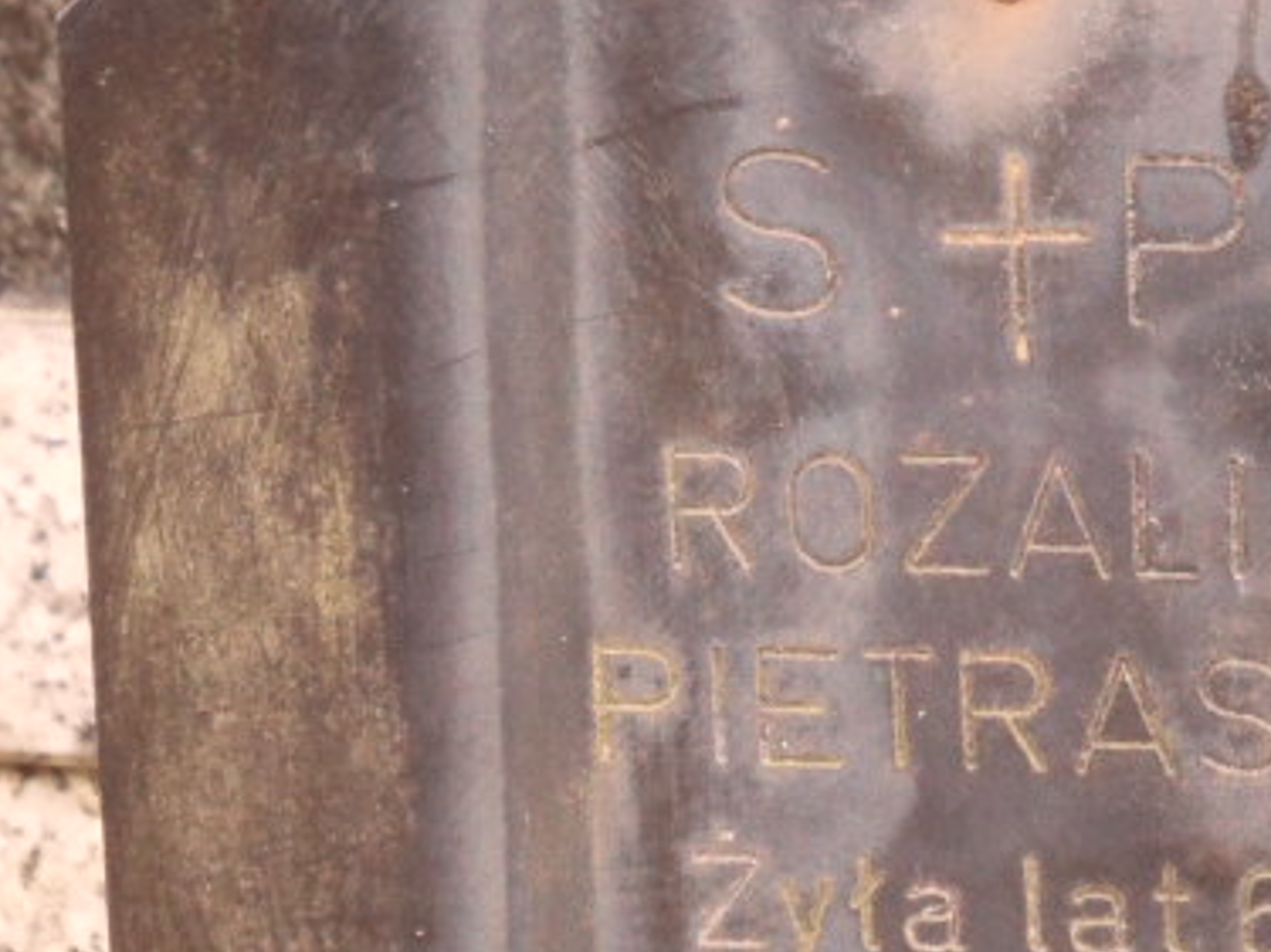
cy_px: 688
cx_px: 864
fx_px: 12039
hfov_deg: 6.0
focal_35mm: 328
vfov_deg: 4.5
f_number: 4.4
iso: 320
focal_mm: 20
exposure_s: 1/60
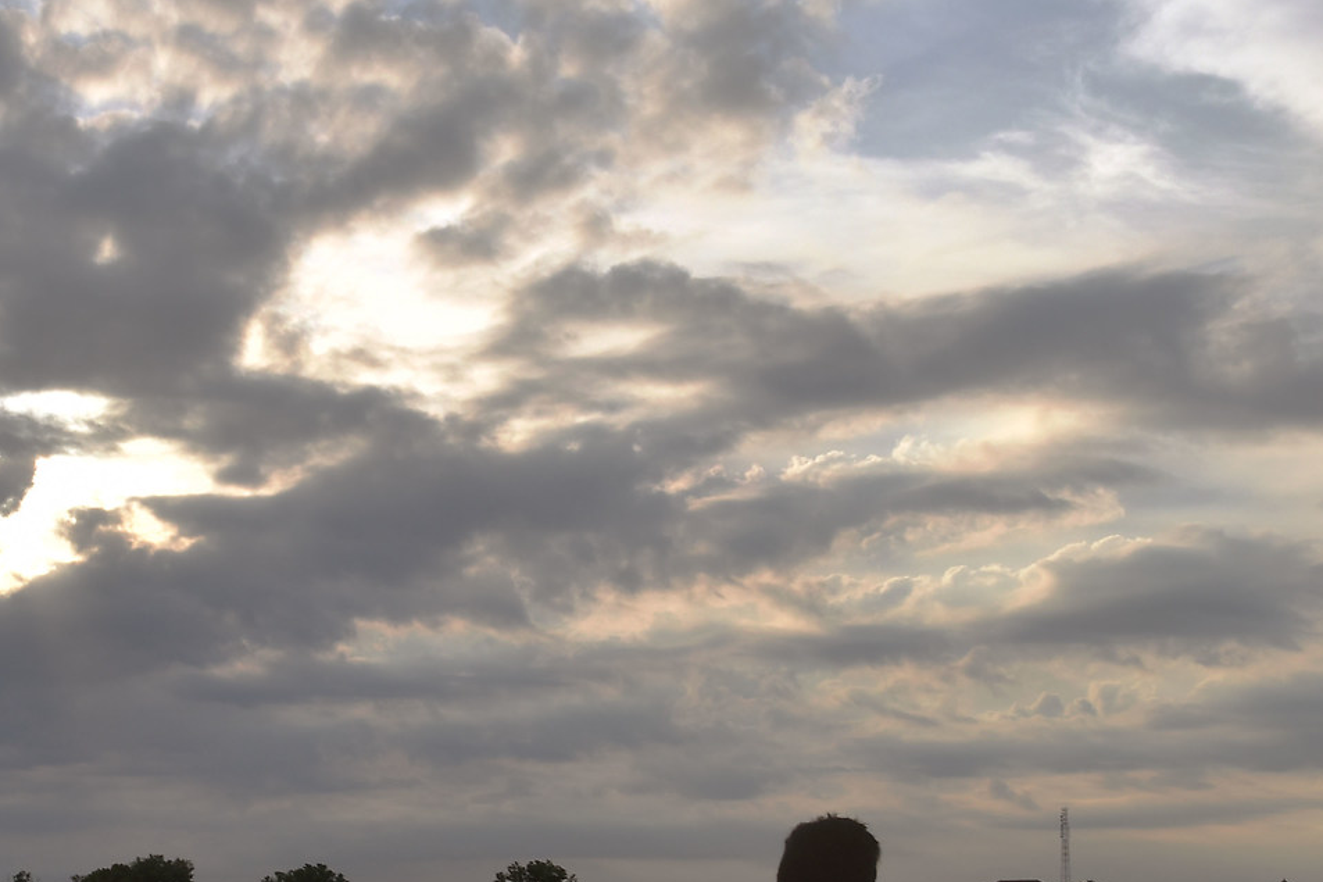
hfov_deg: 28.7
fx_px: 2498
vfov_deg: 19.7
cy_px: 788
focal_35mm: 68
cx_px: 176
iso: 100
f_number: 9
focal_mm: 18
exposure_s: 1/320
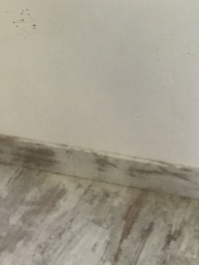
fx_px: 721
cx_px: 144
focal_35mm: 94
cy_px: -28
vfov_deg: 19.9
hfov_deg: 15.7
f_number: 2.4
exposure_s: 1/33
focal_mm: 3.3
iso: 50
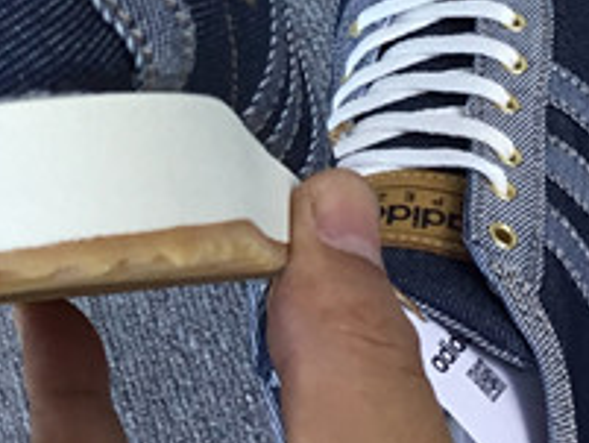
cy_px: -239
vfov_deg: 10.3
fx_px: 2367
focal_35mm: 139
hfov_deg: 14.1
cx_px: 64
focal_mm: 3.3
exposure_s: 1/100
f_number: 2.4
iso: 32
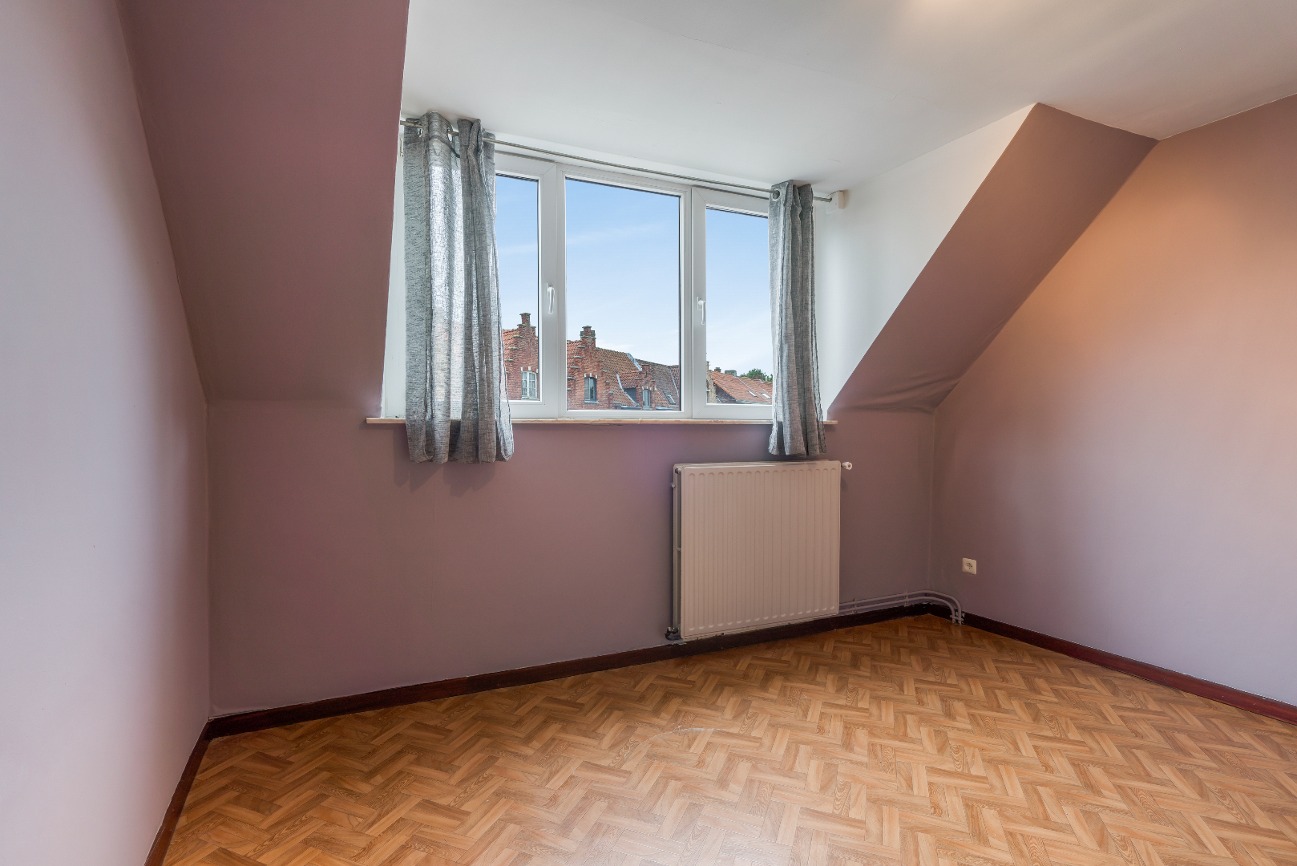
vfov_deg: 73.8
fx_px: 577
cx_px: 648
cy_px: 433
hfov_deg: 96.7
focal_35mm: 16
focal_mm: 16
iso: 100
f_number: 10
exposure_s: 1/5
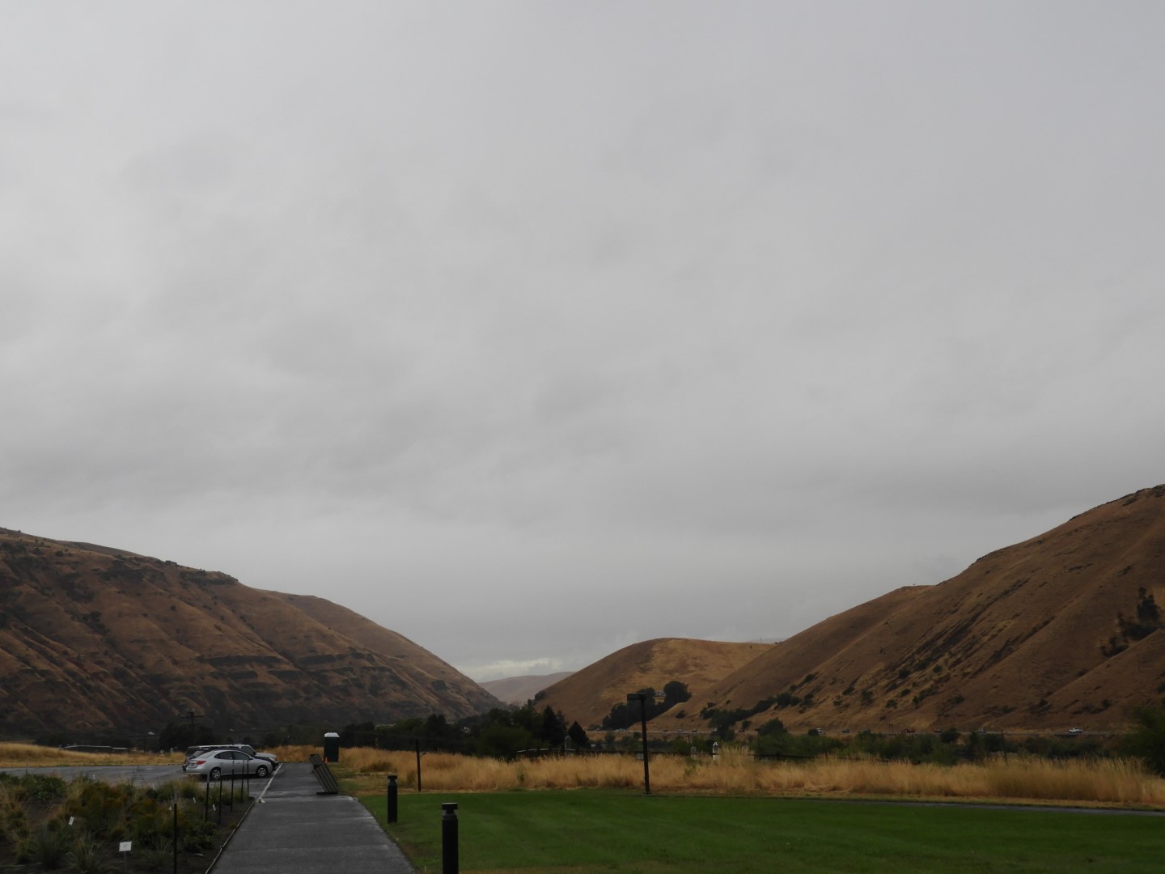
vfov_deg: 29.1
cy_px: 437
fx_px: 1683
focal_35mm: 50
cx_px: 582
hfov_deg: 38.2
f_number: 4
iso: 100
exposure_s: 1/500
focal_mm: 9
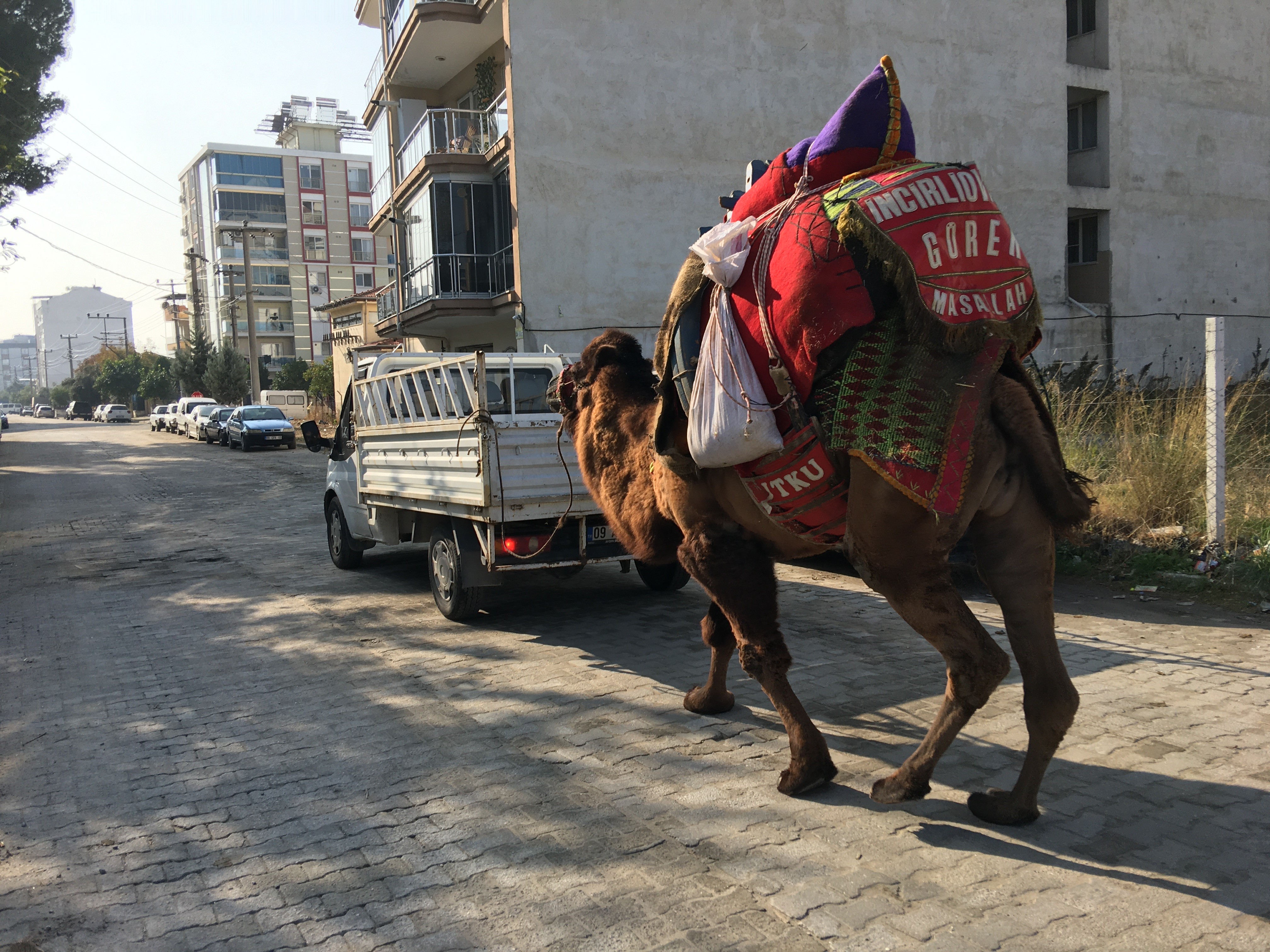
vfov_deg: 48.2
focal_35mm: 29
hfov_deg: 61.7
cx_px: 635
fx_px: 1064
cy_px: 476
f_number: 2.2
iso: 25
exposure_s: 1/793
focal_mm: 4.15
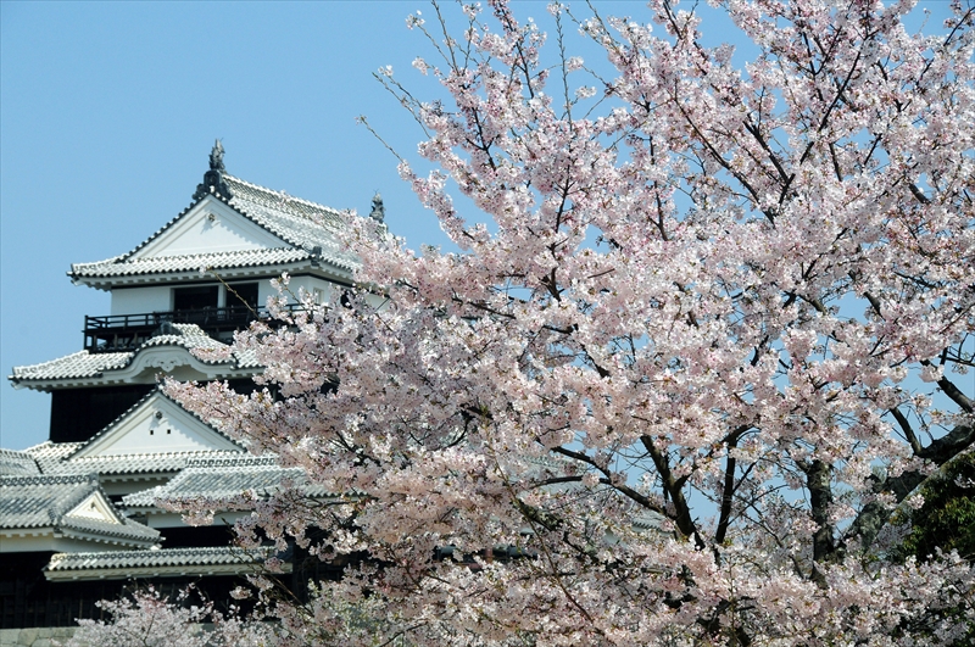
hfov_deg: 15.2
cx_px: 488
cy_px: 324
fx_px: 3651
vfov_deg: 10.1
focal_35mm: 135
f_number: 10
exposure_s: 1/640
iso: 400
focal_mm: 90
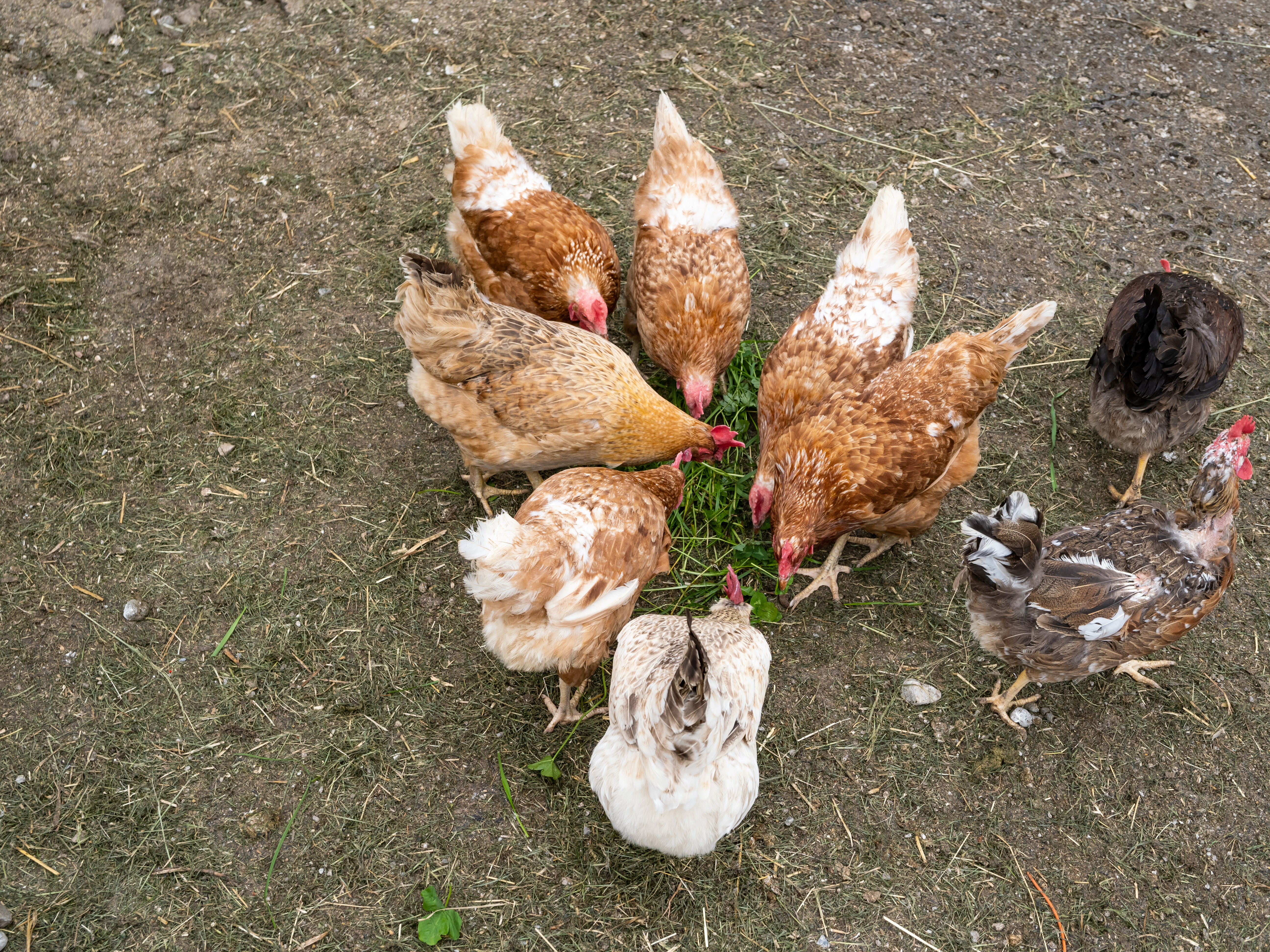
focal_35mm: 40
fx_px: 1468
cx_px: 635
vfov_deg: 36.0
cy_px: 476
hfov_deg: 46.8
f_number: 5
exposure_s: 1/640
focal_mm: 20
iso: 250
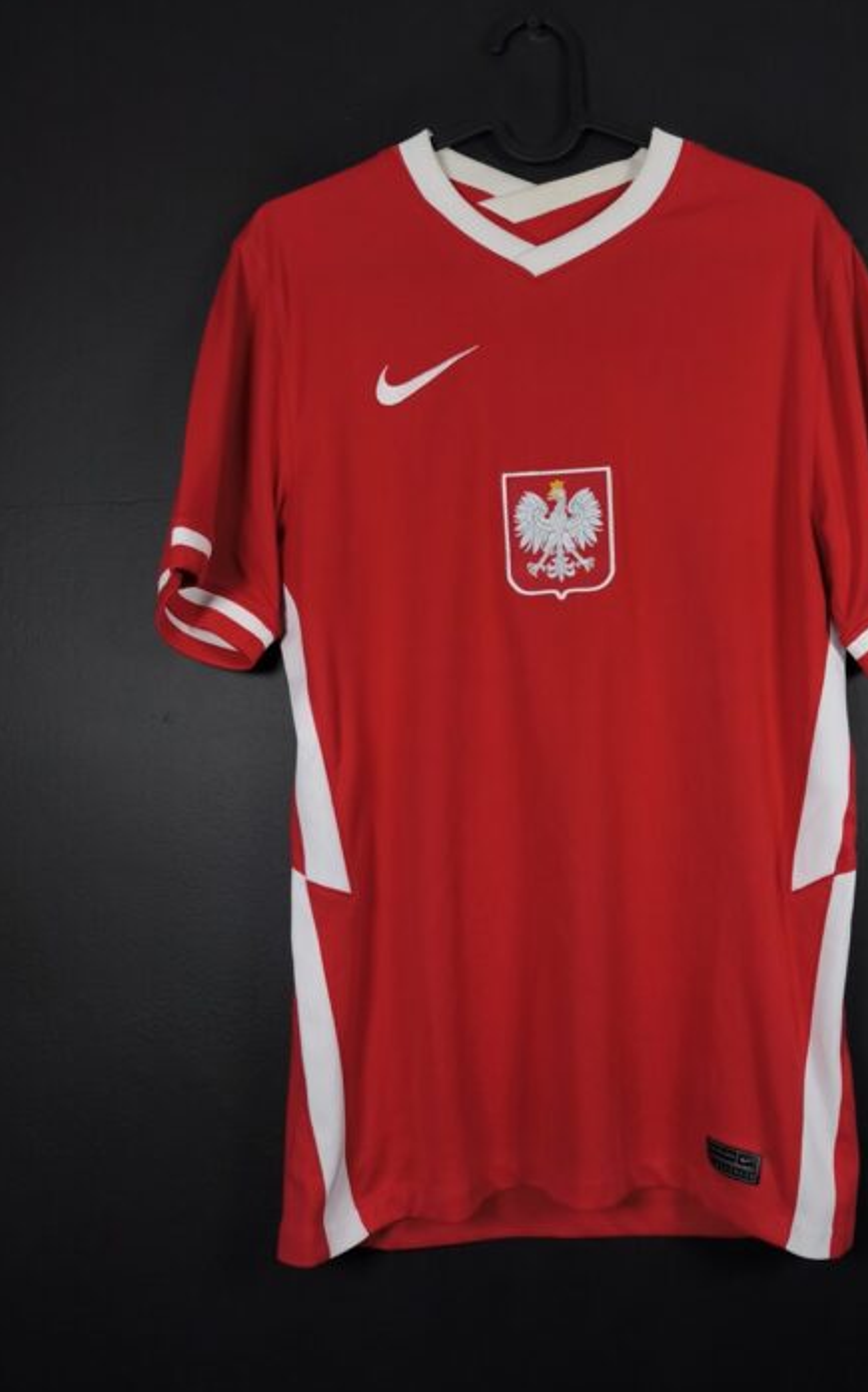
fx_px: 1061
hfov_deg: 44.0
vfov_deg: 66.3
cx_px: 561
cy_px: 775
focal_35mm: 28
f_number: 1.6
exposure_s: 1/160
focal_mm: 6.57
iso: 400
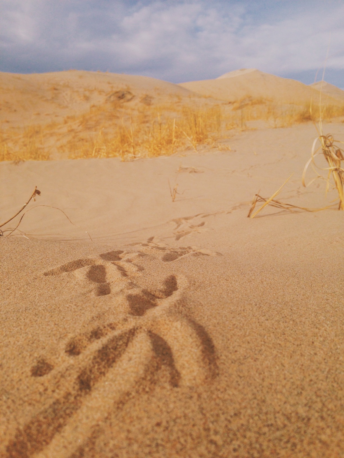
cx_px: 172
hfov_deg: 42.9
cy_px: 229
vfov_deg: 55.4
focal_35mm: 33
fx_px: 437
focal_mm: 4.12
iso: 50
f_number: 2.4
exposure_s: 1/2358
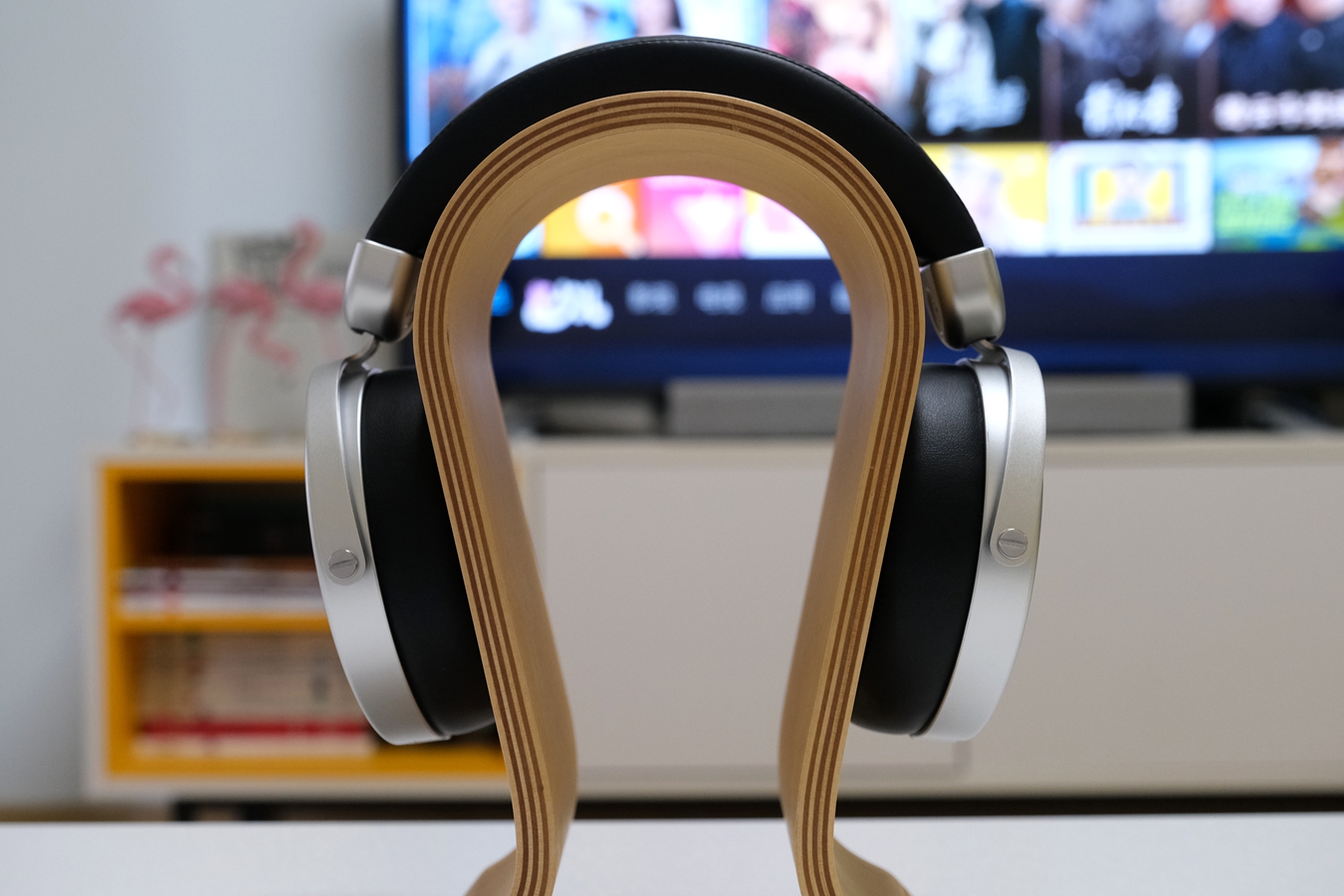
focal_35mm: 44
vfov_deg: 30.5
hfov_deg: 44.5
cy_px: 448
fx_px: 1643
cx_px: 672
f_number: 4
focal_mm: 29.2
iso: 2000
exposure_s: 1/85
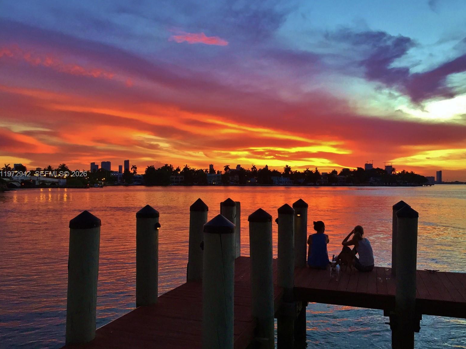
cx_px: 234
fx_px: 404
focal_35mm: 30
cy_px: 174
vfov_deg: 46.8
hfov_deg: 60.0
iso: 32
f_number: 2.2
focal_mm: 4.15
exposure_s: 1/30
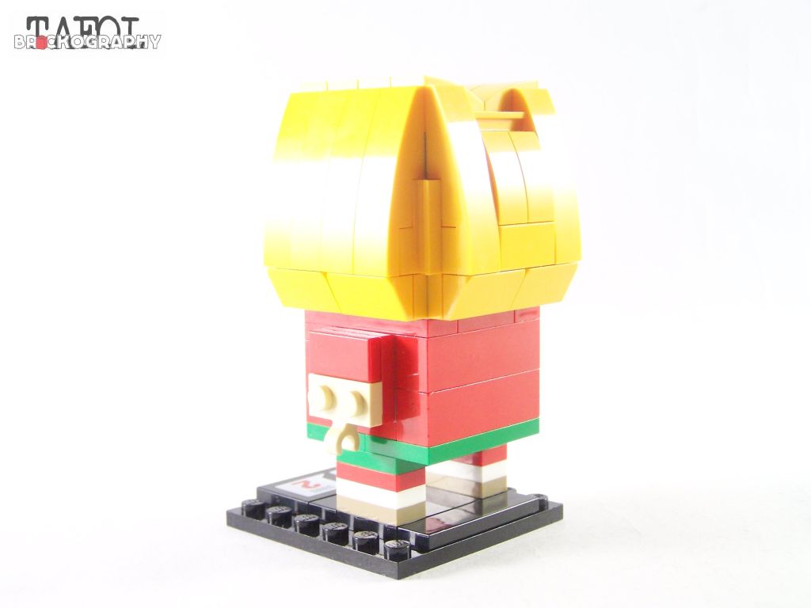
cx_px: 406
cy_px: 304
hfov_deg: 34.3
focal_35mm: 56
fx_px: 1312
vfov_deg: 26.1
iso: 200
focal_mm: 9.3
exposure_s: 1/30
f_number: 3.1
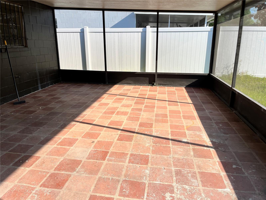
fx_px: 200
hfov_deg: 67.3
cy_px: 100
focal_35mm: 26
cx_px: 133
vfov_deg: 53.1
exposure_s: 1/1497
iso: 50
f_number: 1.6
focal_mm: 5.1
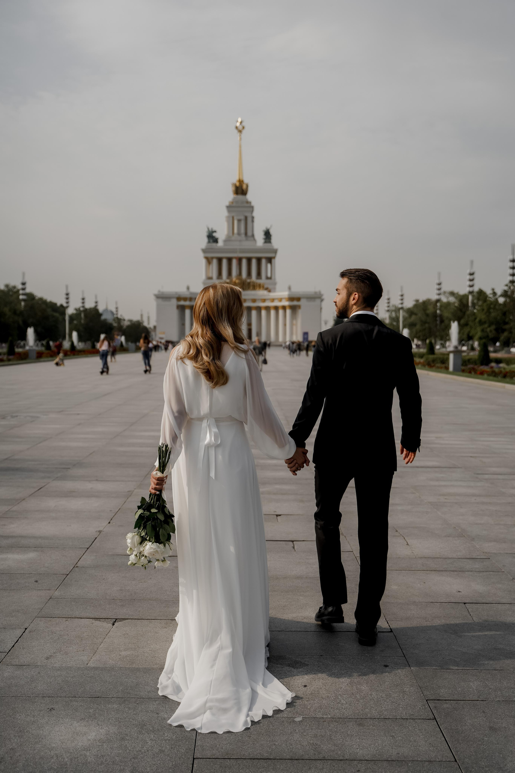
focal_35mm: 37
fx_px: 794
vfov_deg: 51.9
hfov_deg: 35.9
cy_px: 386
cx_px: 258
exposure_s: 1/4000
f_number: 2.8
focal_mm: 37
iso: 100
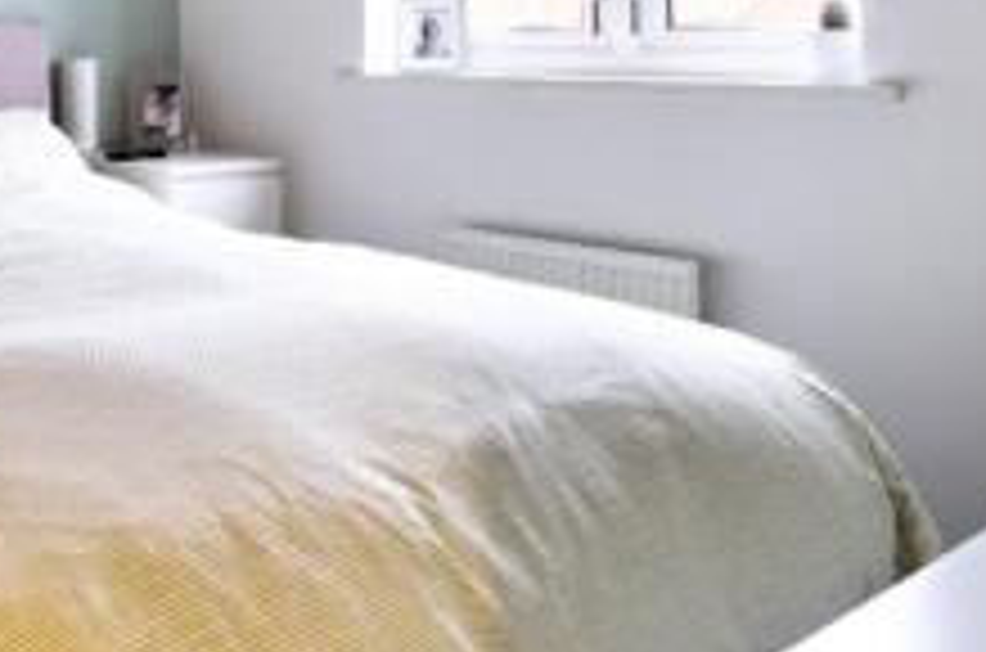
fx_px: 1230
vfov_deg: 28.2
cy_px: 22
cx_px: 5
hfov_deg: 38.8
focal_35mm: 45
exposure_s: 1/15
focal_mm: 10
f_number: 4
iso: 2000
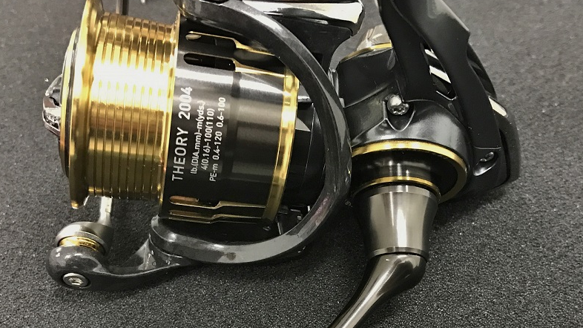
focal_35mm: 47
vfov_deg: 24.7
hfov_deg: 43.7
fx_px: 727
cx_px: 314
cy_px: 293
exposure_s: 1/17
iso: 100
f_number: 1.8
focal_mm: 3.99
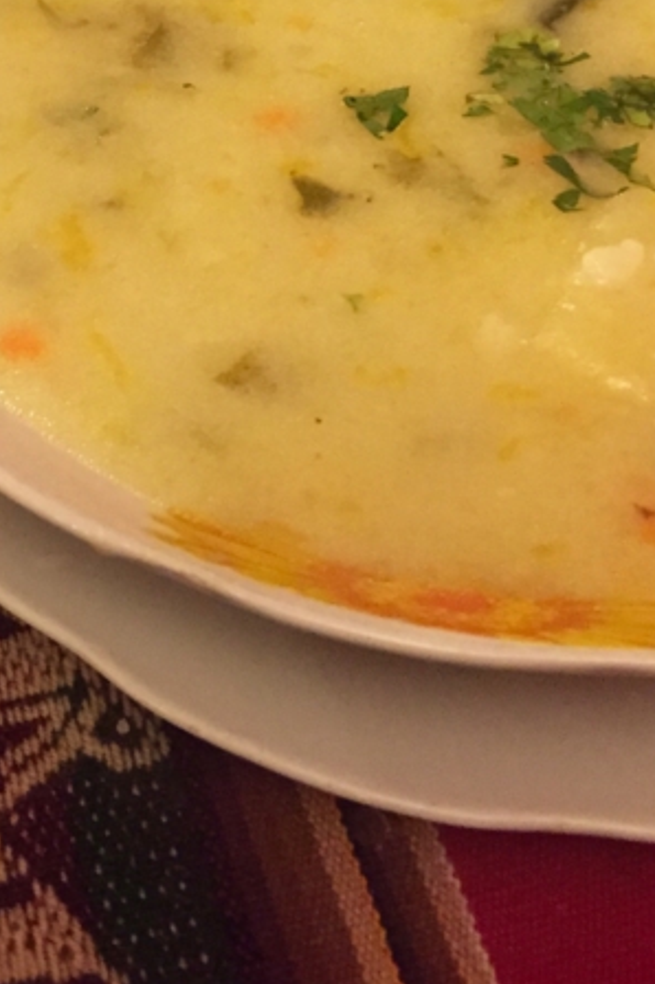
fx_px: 1886
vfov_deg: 27.0
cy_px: -79
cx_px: 213
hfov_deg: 19.6
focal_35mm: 69
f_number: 2.2
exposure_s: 1/15
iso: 320
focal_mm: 4.15
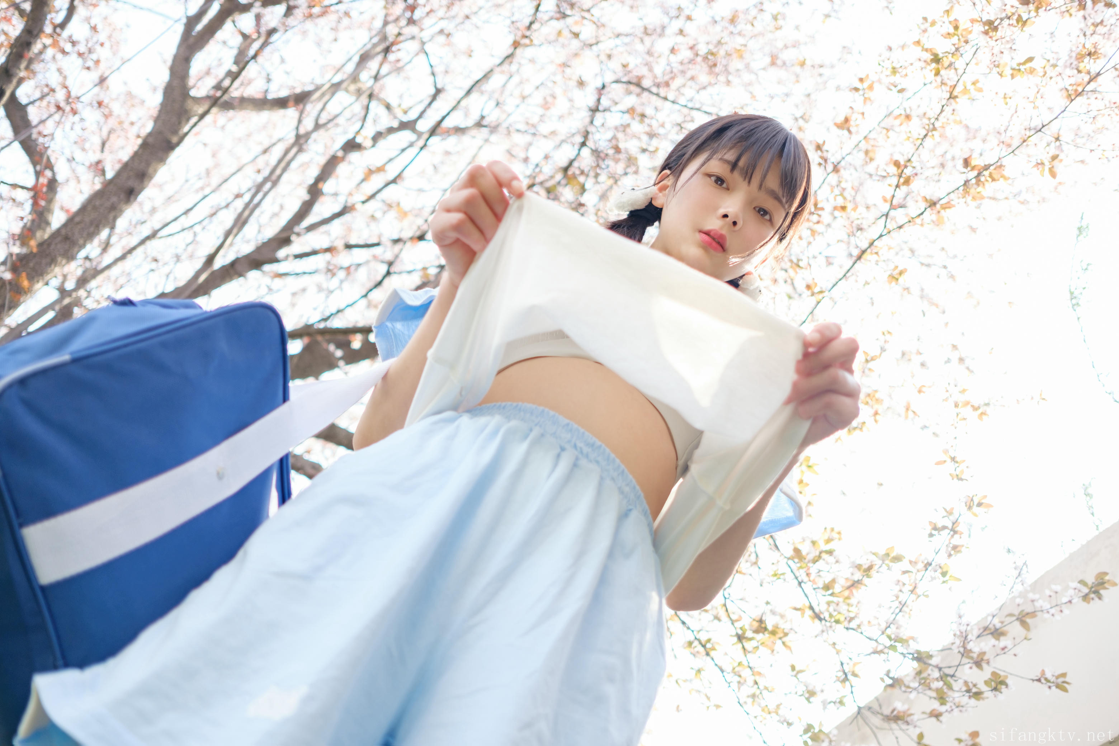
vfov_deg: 37.9
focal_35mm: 35
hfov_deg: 54.4
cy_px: 373
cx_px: 560
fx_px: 1088
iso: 160
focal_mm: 23
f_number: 2
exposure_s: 1/500
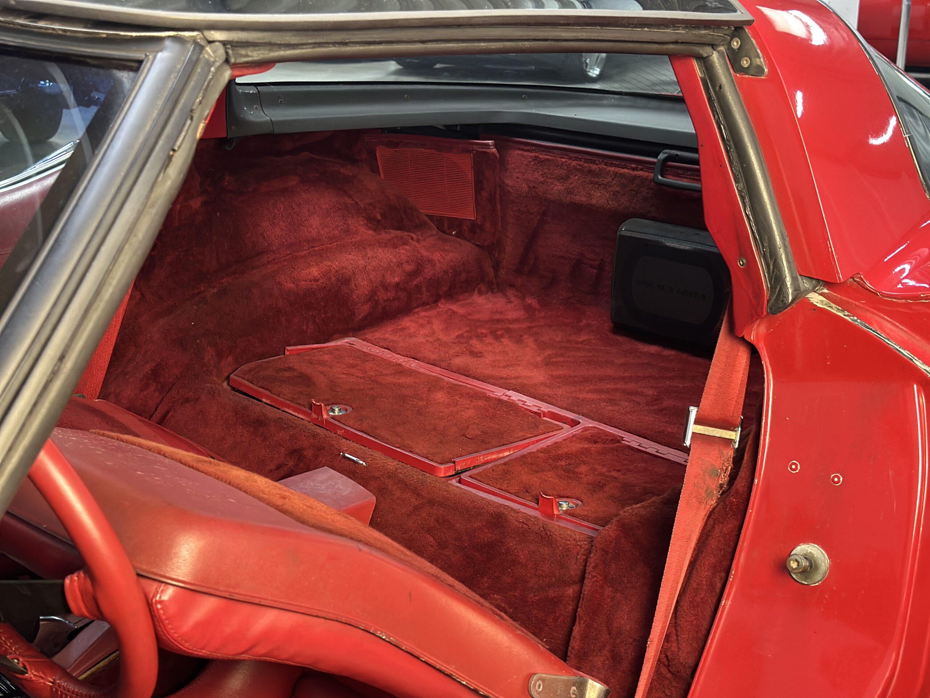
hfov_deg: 39.7
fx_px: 1290
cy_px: 349
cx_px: 465
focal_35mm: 48
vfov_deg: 30.3
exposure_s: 1/20
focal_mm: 6.86
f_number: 1.78
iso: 800
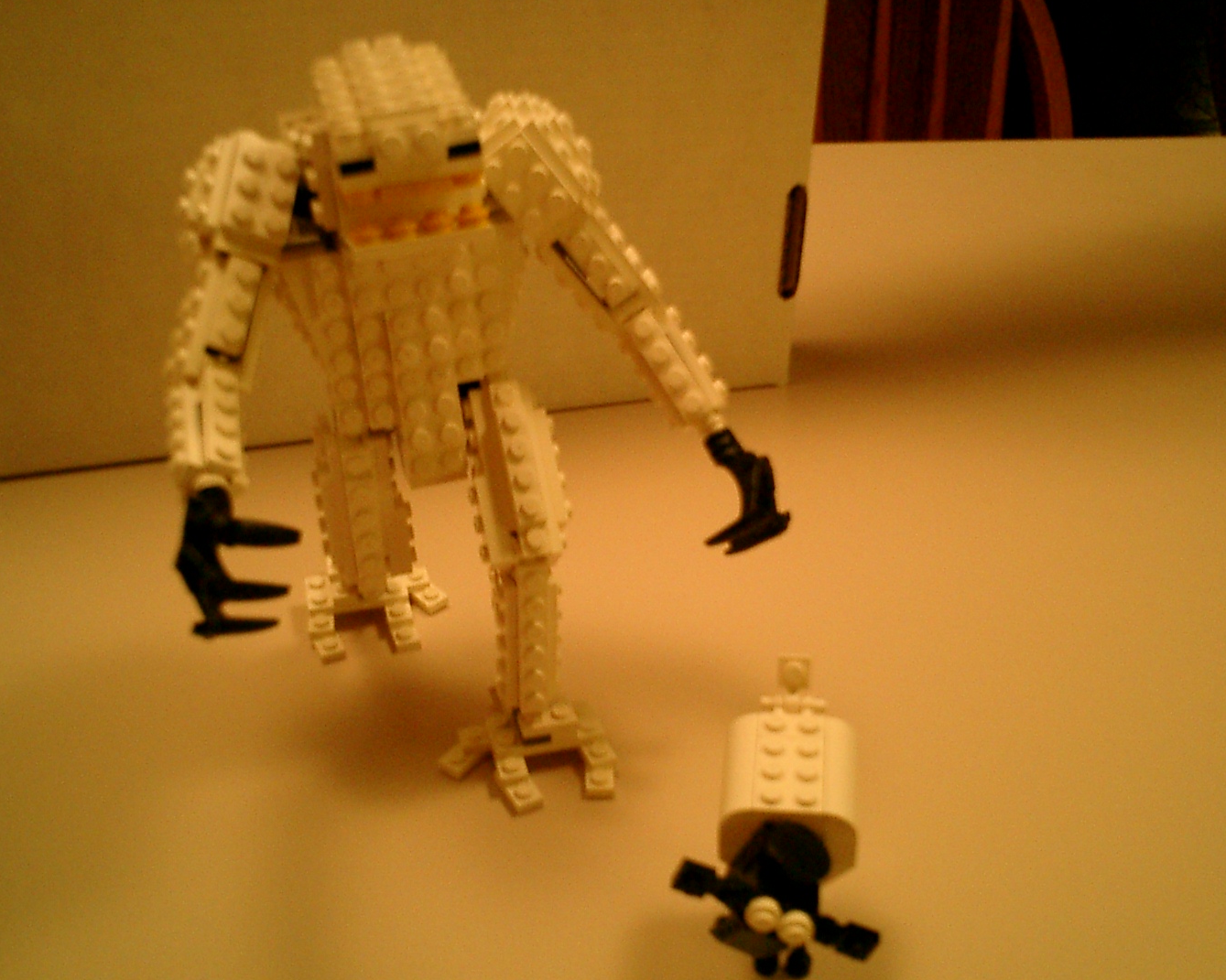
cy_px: 492
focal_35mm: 42
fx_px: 1524
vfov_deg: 35.7
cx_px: 628
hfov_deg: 43.8
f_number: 3.2
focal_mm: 7.5
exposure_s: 1/30
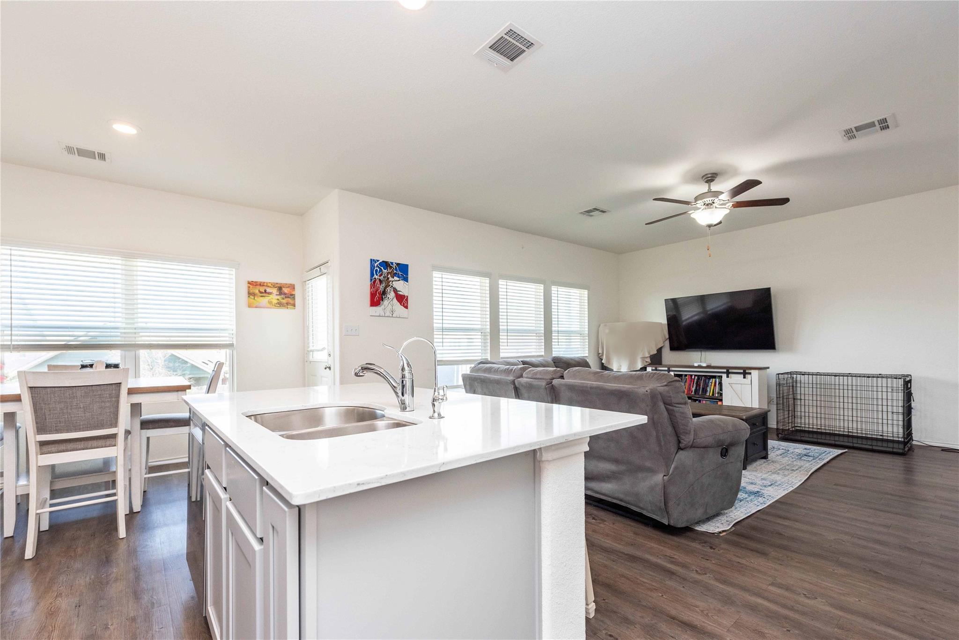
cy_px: 320
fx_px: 426
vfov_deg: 73.8
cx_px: 480
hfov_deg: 96.7
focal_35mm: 16
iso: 400
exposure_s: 1/125
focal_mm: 16
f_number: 5.6
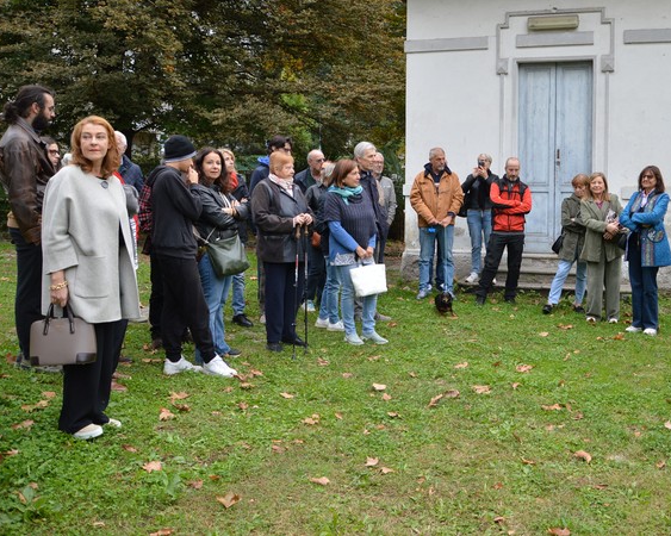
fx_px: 715
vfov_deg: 41.0
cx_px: 460
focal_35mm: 36
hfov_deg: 49.2
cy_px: 220
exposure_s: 1/80
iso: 100
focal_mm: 18
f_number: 3.5
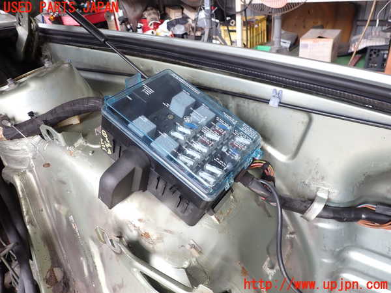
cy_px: 146
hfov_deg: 69.4
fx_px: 282
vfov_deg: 54.9
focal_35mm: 25
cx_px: 196
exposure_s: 1/80
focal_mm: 4.5
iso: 100
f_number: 2.8
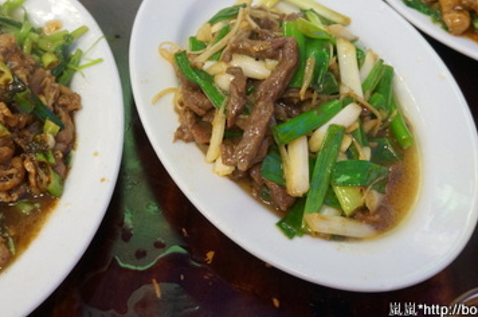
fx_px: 716
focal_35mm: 54
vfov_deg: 24.4
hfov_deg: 36.9
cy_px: 50
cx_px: 211
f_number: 4
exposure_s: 1/60
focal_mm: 20
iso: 800
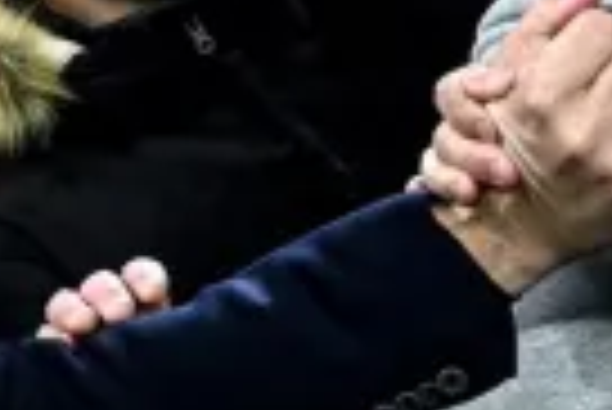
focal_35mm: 134
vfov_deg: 10.2
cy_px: -16
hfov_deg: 15.3
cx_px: 324
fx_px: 2280
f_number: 4
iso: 4000
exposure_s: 1/800
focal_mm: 24
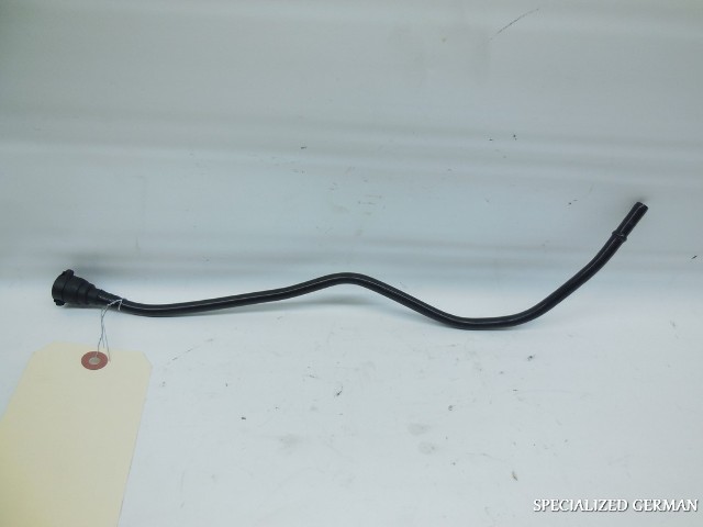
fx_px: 508
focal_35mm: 25
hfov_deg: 69.4
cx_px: 352
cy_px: 264
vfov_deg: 54.9
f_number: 3.1
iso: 125
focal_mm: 4.5
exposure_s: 1/160
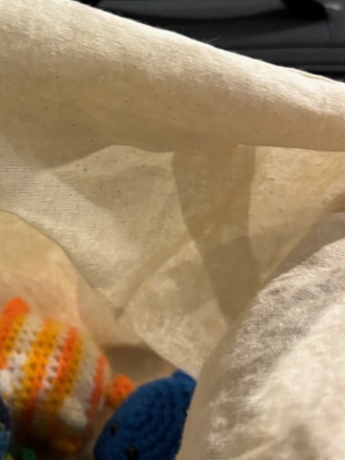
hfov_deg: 26.9
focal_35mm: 52
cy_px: 136
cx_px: 20
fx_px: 691
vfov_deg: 36.3
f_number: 1.6
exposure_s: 1/40
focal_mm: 5.96
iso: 400
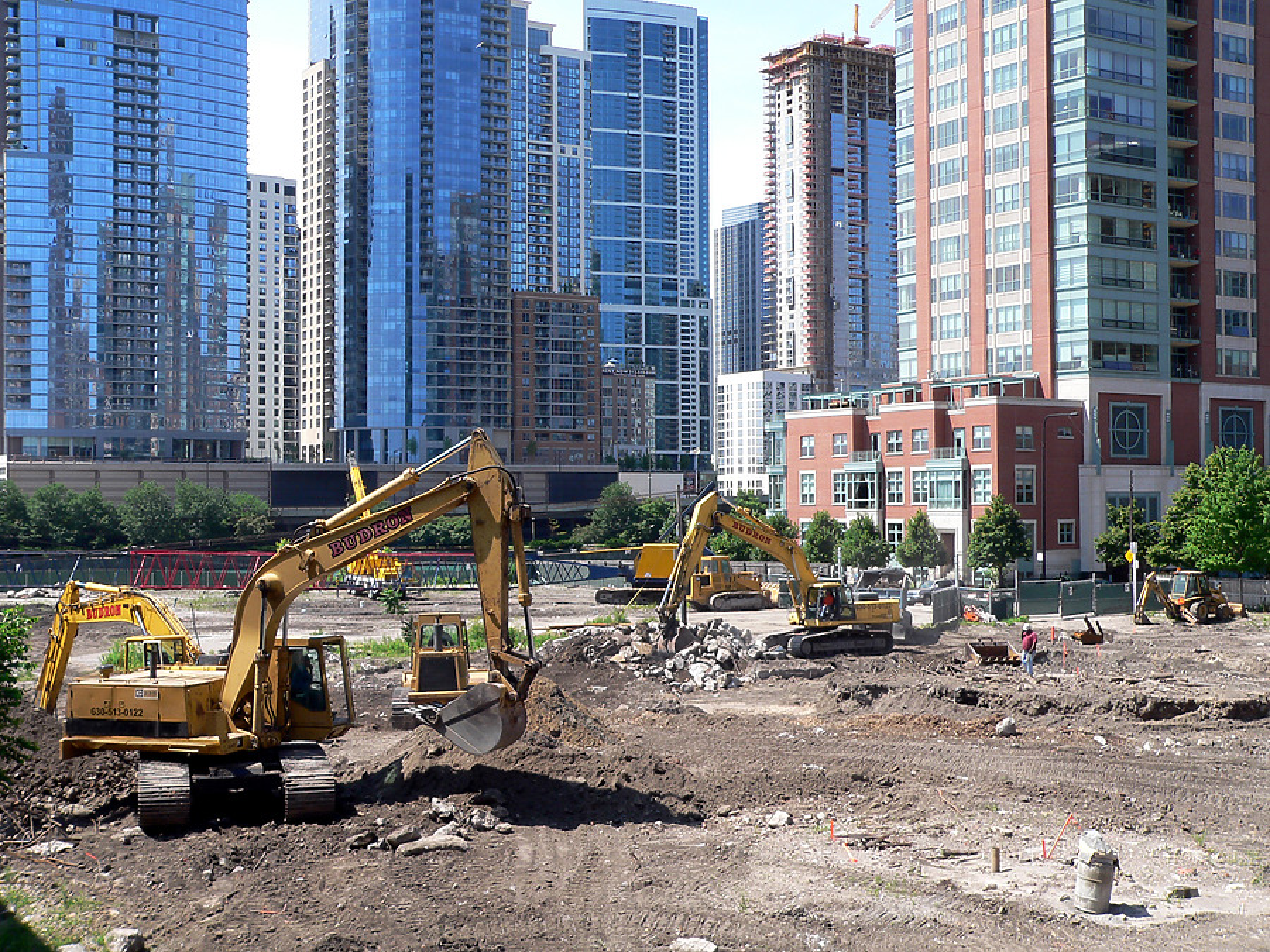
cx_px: 635
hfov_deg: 42.1
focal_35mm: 45
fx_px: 1651
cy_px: 476
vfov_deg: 32.2
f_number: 4
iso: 80
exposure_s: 1/400
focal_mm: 7.4
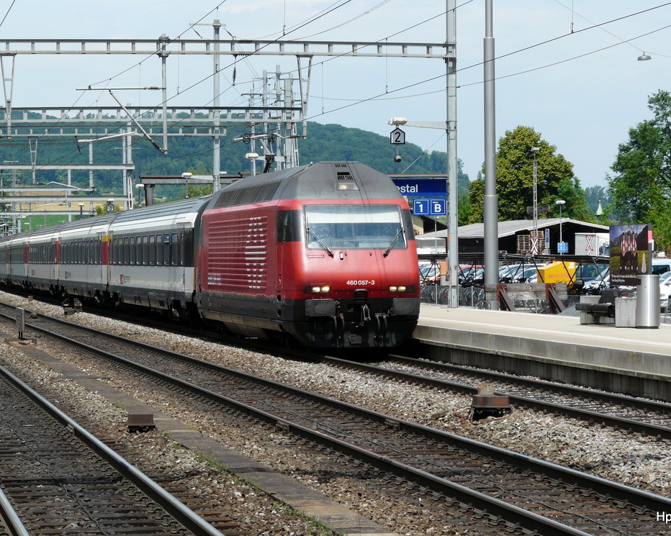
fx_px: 2621
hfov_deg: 14.6
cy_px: 268
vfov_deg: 11.7
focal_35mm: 132
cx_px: 338
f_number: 5.6
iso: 100
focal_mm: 20.6
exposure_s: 1/400
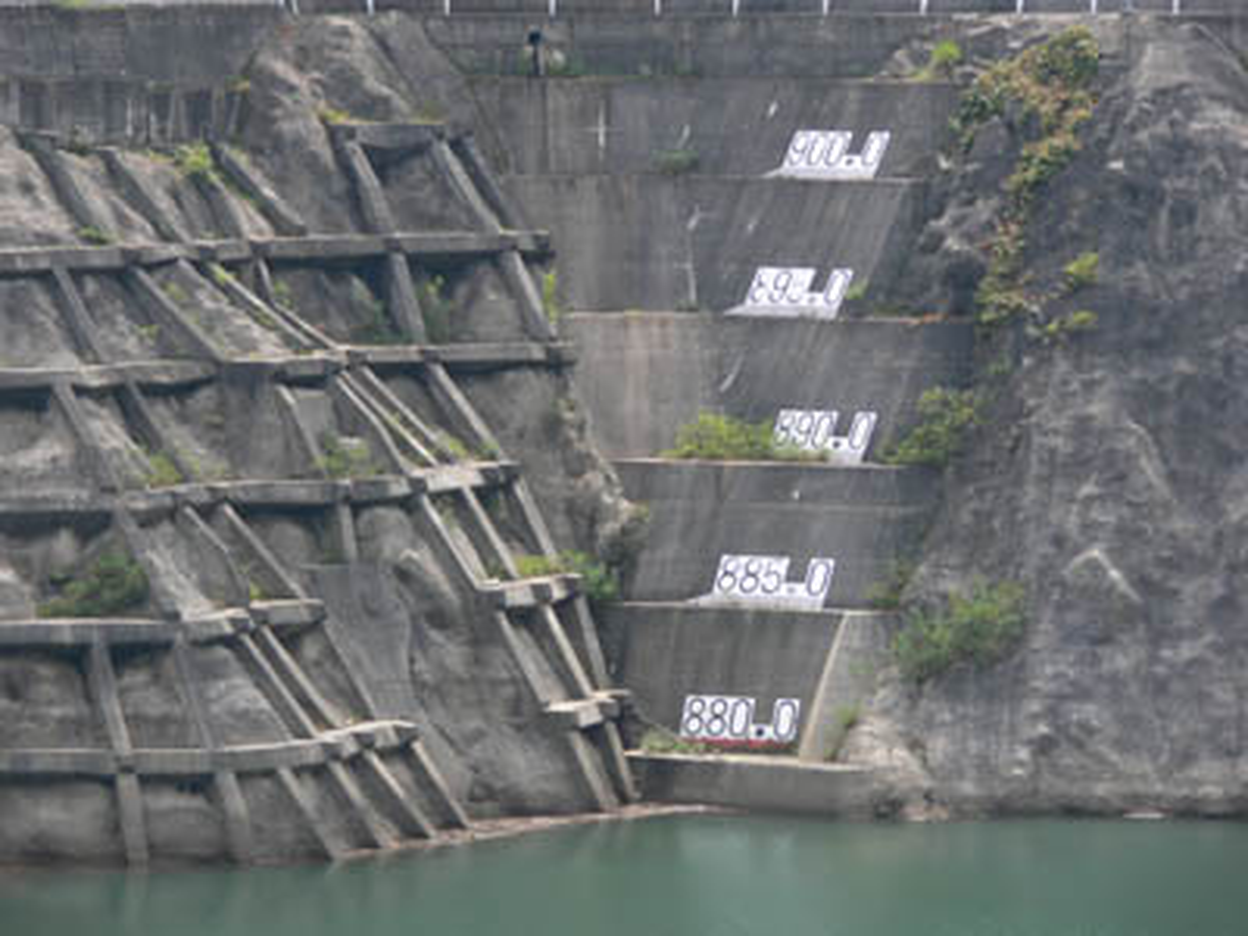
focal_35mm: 249
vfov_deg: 6.0
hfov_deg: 8.0
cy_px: 468
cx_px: 624
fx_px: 8977
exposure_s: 1/160
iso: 80
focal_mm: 52.6
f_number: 5.6
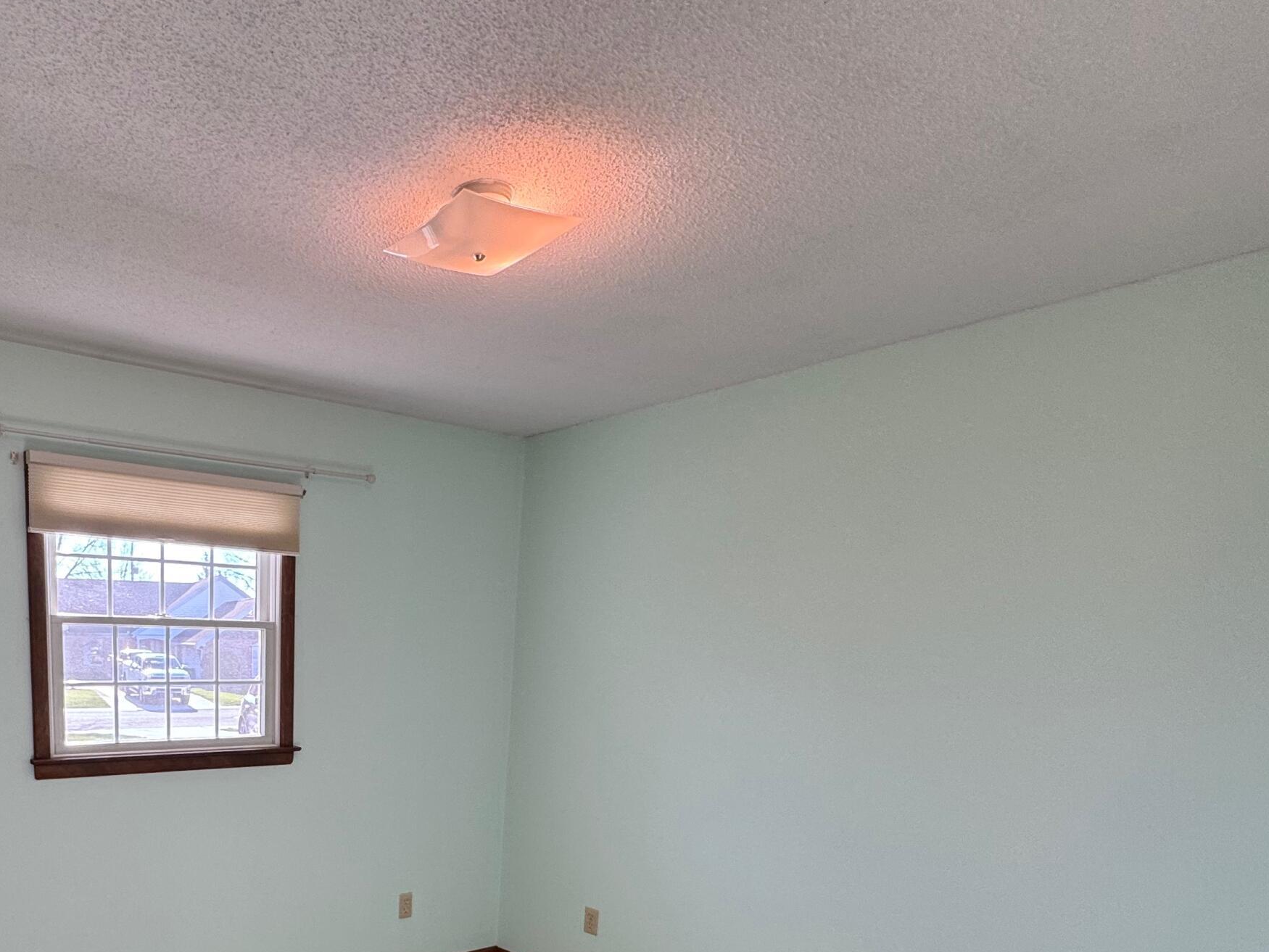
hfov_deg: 66.2
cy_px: 798
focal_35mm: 24
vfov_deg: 52.1
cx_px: 286
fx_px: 880
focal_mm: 2.22
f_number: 2.2
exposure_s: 1/120
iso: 100
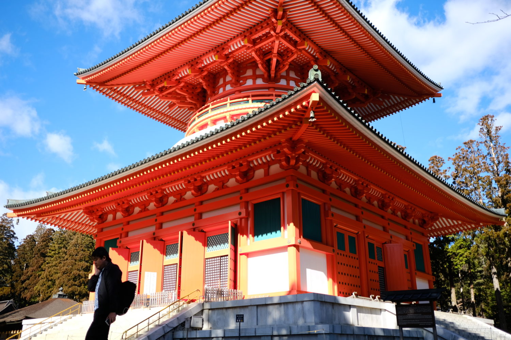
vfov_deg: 37.8
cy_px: 170
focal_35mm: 35
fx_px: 496
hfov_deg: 54.5
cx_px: 256
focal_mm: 23
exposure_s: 1/2000
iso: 200
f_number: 2
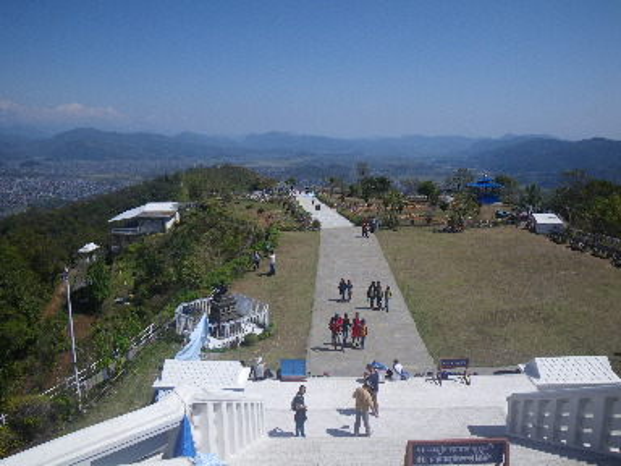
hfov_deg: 63.4
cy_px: 233
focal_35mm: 28
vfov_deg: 49.7
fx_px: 502
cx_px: 310
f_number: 4.2
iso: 50
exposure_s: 1/640
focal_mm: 5
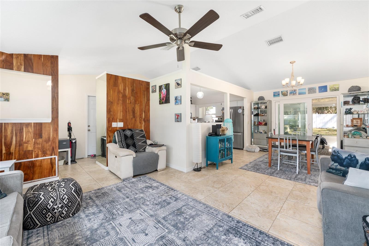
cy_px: 123
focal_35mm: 14
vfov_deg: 81.2
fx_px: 143
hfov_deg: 104.3
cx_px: 184
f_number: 7.1
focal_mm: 14
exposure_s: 1/6
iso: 400
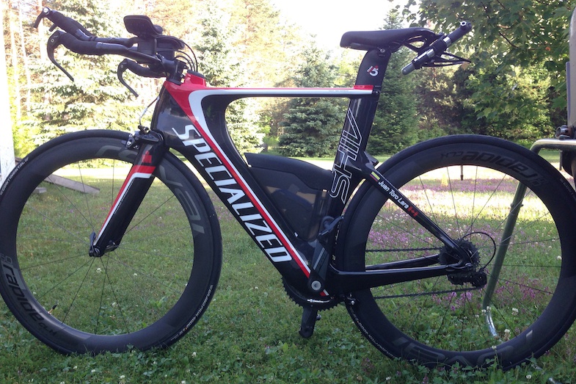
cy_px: 198
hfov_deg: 54.4
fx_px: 560
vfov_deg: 37.8
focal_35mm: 35
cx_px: 288
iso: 80
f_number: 2.4
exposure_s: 1/120
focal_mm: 4.12
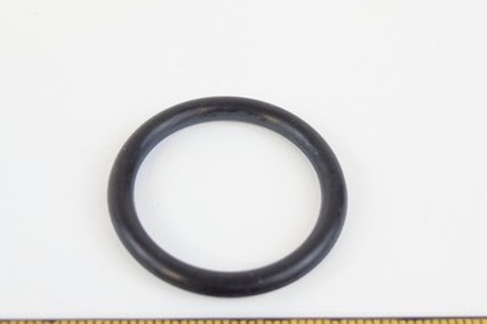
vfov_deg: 14.0
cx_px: 234
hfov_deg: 20.8
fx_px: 1326
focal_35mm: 98
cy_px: 142
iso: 900
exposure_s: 1/60
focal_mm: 38
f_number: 4.8
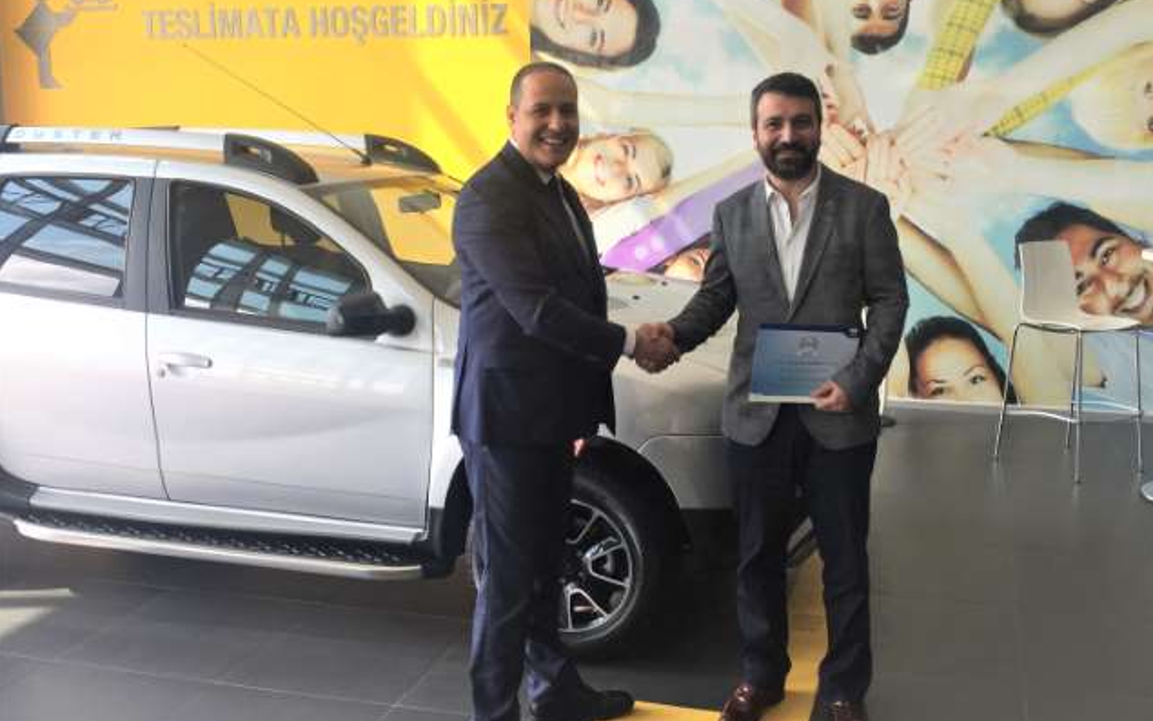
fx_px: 974
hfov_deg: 61.2
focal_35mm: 31
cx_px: 577
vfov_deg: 40.6
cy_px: 323
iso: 32
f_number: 2.2
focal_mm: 4.15
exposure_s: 1/190
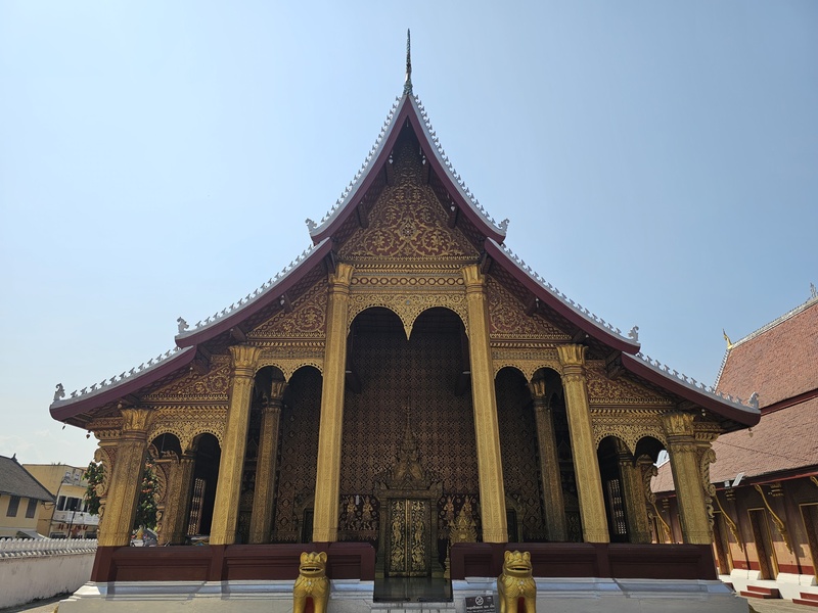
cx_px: 409
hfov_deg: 73.9
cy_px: 306
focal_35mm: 23
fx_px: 544
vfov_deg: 58.9
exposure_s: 1/1022
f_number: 1.7
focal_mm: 6.3
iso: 10
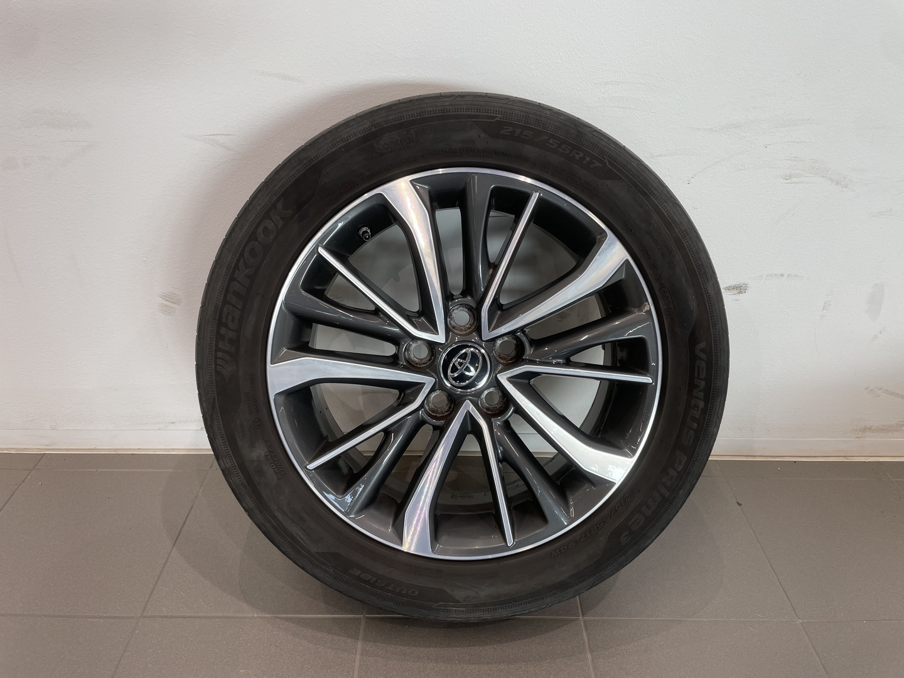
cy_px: 339
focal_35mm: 26
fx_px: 679
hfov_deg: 67.3
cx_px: 452
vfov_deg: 53.1
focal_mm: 4.2
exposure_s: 1/121
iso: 50
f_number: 1.6
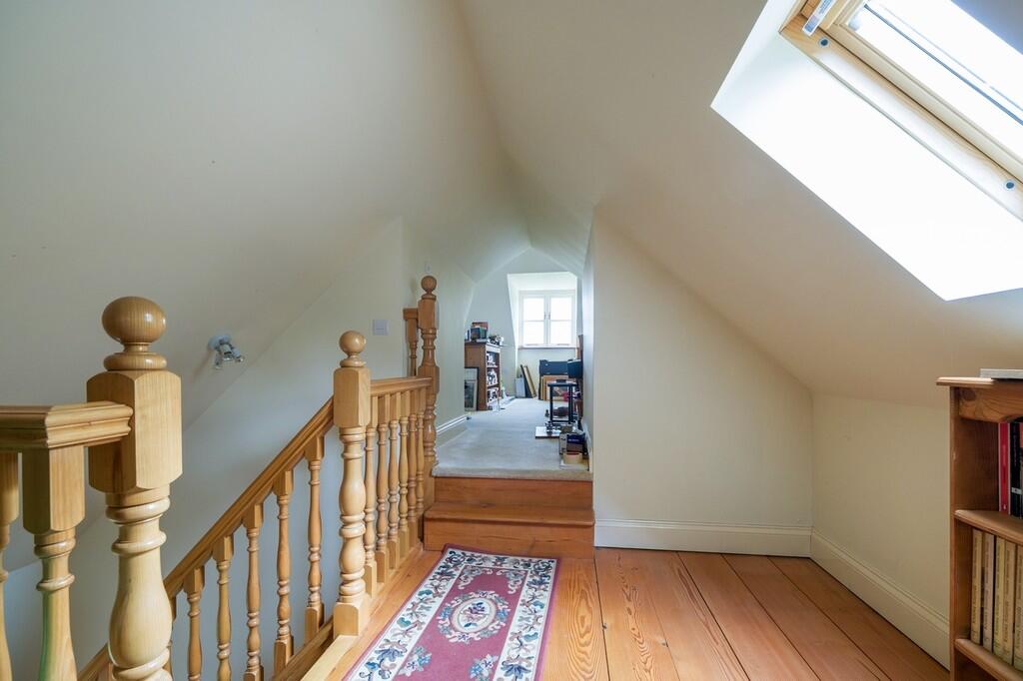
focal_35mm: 15
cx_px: 512
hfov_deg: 100.4
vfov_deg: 77.3
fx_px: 426
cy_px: 340
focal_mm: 10.3
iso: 160
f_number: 7.1
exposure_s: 1/3
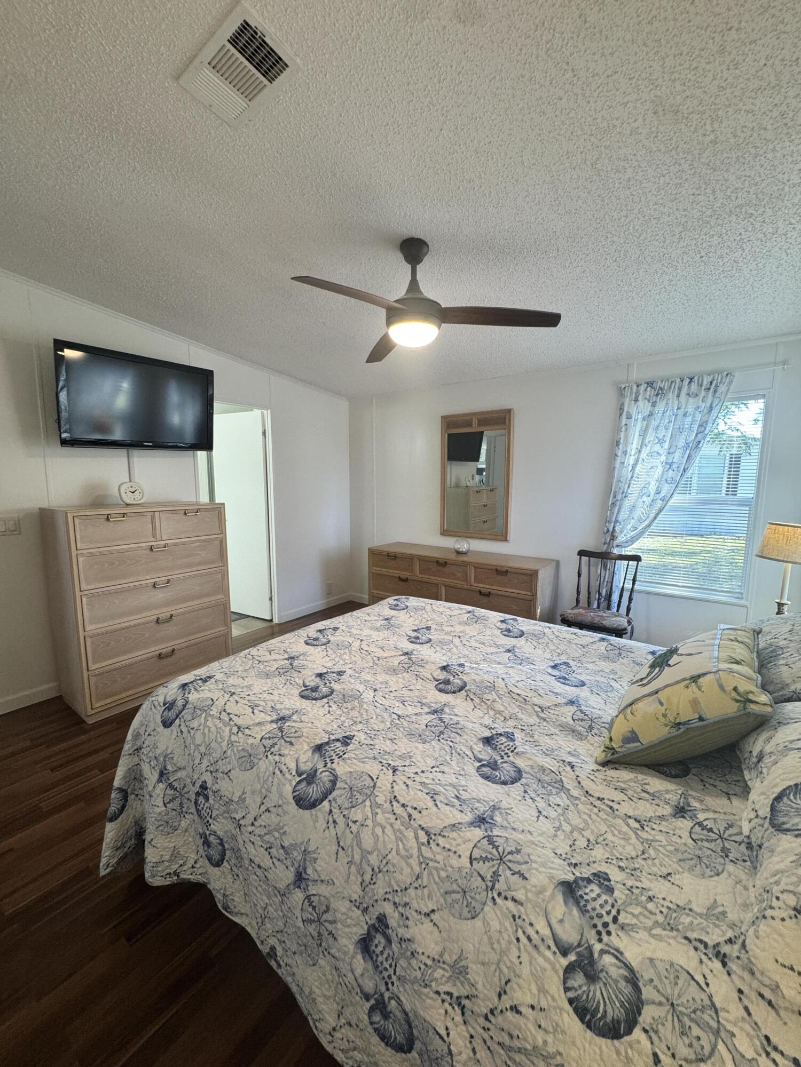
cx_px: 400
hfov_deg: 85.7
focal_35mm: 14
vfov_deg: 102.1
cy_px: 534
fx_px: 432
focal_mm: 2.22
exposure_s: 1/120
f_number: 2.2
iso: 200
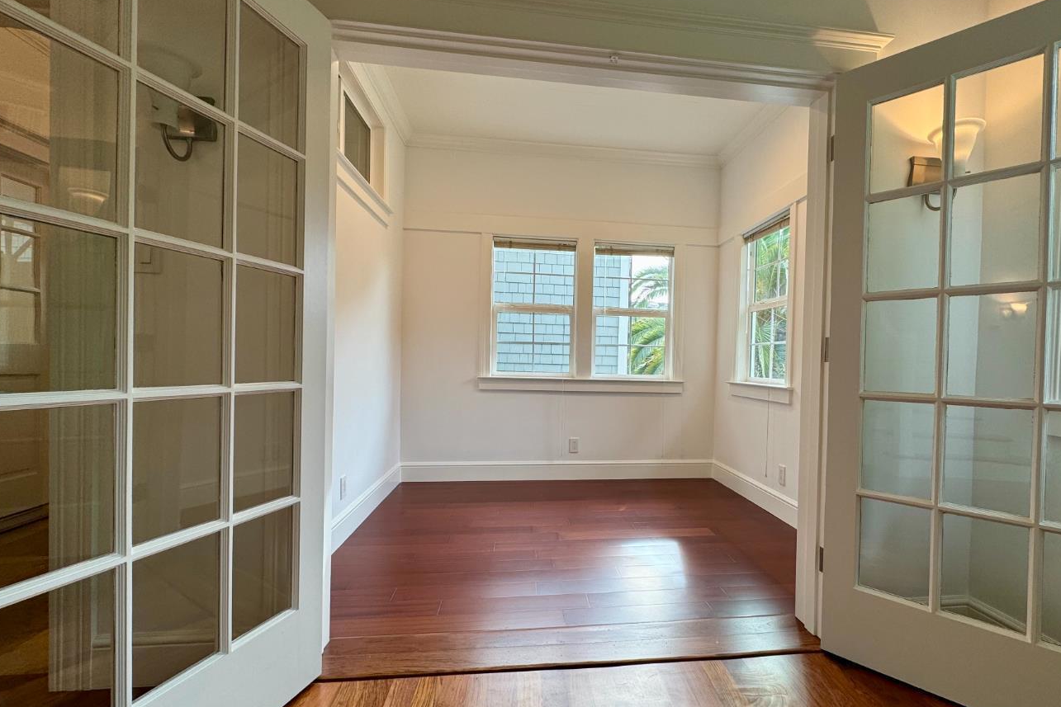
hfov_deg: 93.0
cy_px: 372
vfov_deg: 70.4
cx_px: 580
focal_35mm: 17
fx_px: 501
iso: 50
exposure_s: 1/120
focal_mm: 2.22
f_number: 2.2
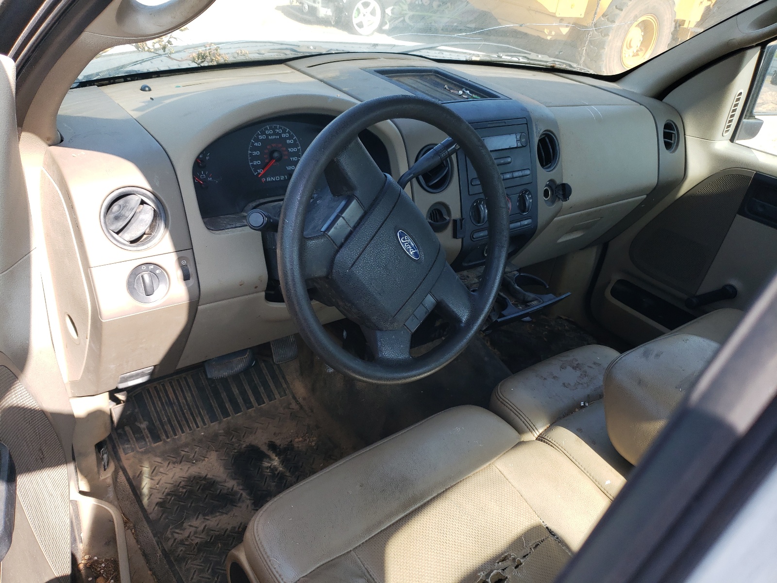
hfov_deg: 67.3
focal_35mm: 26
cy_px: 292
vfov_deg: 53.1
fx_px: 584
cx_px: 388
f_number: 1.5
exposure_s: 1/455
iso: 50
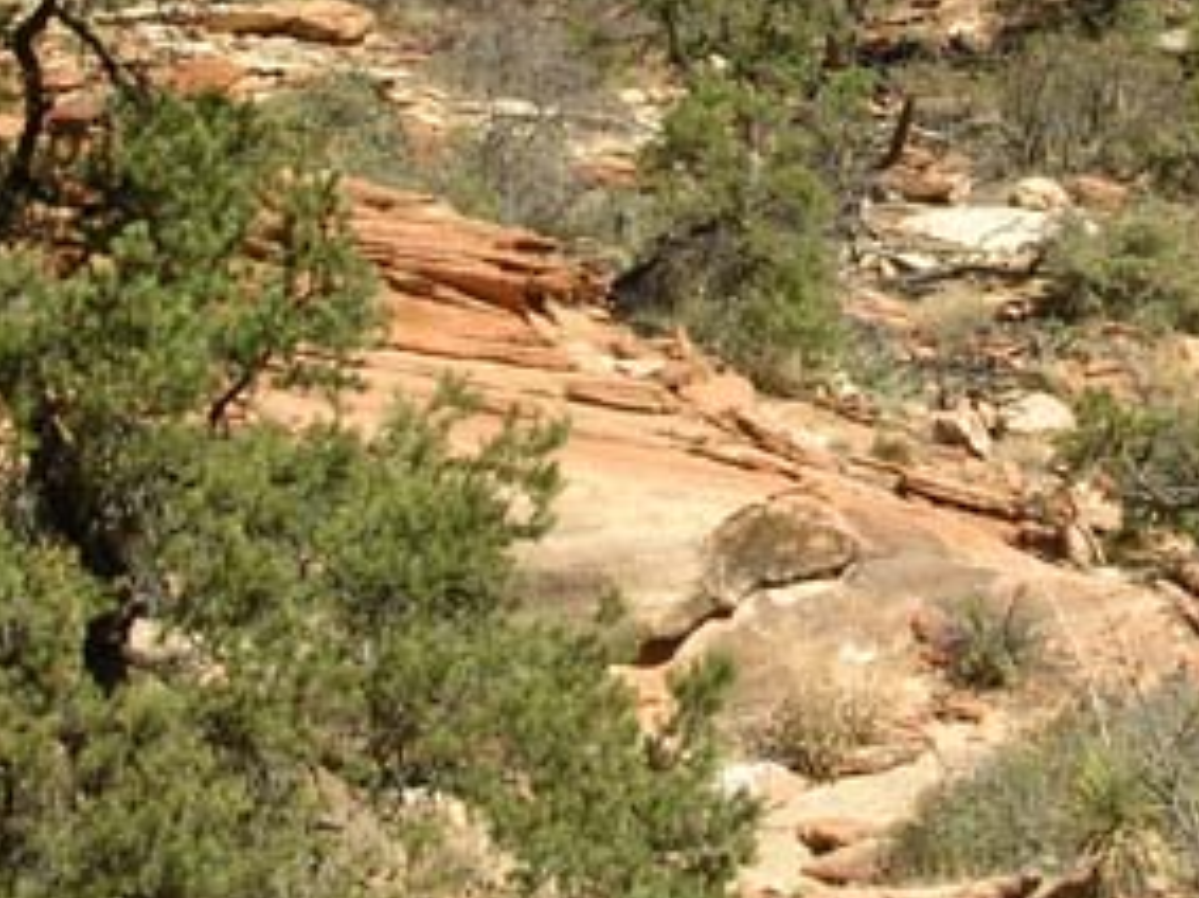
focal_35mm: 99
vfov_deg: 14.7
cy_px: 36
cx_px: 974
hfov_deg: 19.6
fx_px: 3428
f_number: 5.6
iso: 50
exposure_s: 1/237
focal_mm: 5.8
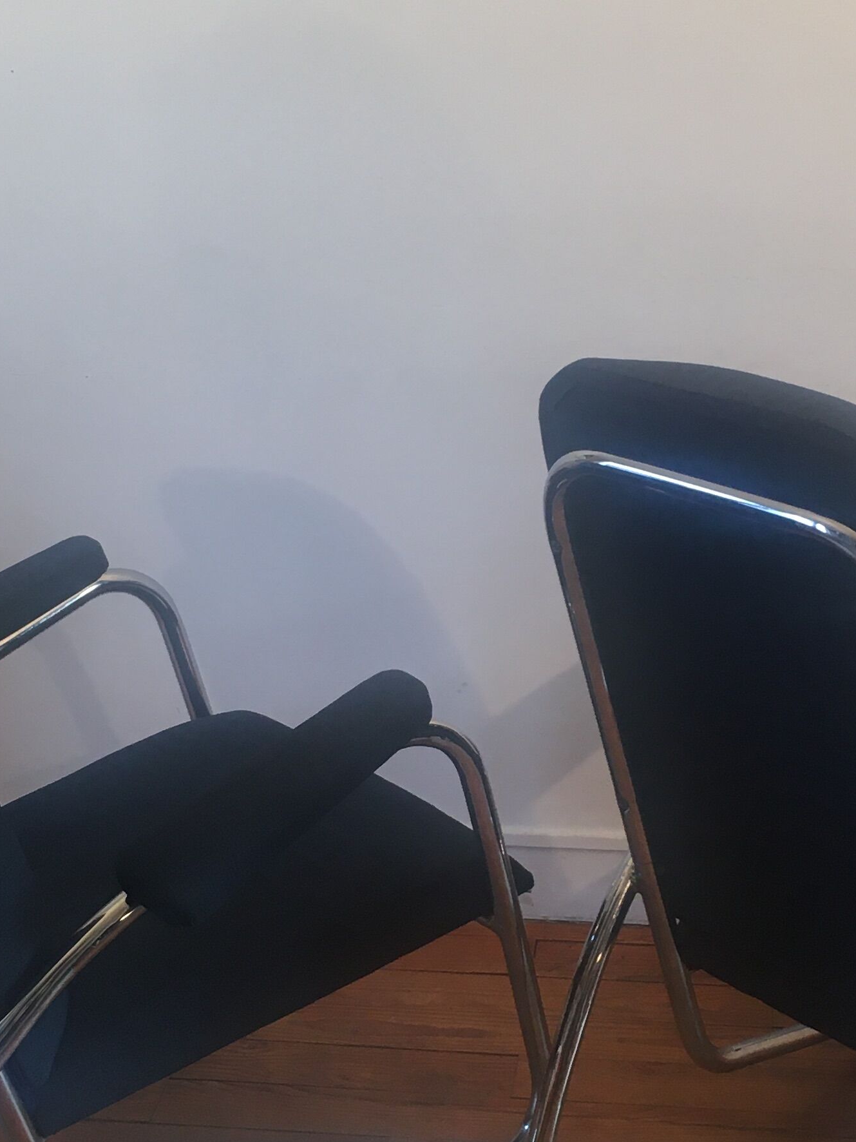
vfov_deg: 29.4
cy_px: 557
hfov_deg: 22.2
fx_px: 2176
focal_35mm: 66
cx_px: 504
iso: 64
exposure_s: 1/33
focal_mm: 4.15
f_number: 2.2
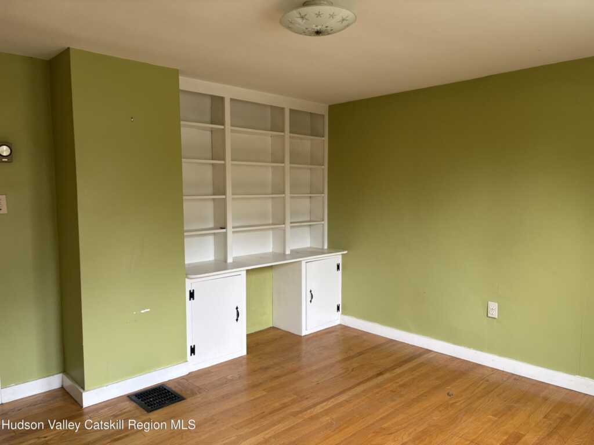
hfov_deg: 67.3
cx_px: 297
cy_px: 222
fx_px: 446
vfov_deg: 53.1
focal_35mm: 26
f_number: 1.6
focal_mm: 5.96
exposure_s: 1/96
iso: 125
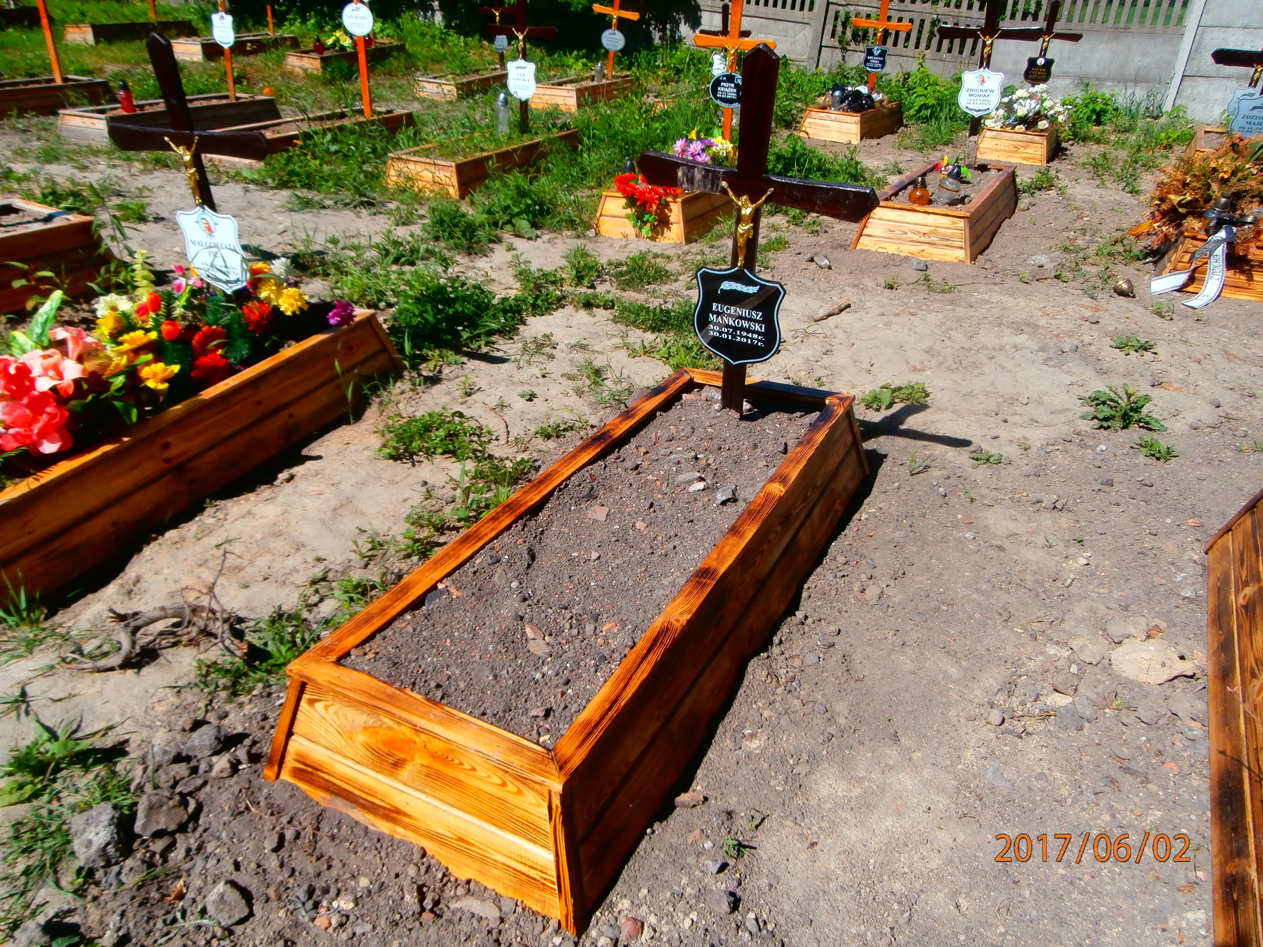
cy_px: 474
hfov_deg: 71.6
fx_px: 876
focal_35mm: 24
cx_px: 632
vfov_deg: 56.8
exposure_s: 1/1600
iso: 100
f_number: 3
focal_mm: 4.2
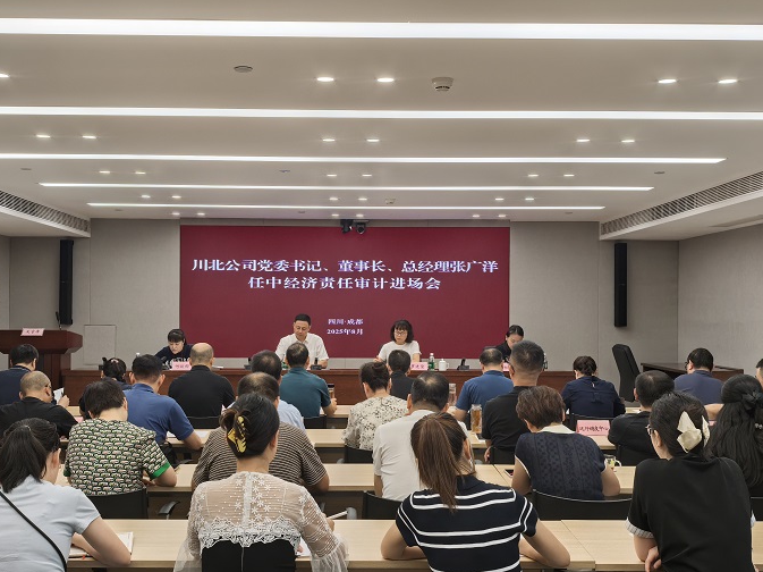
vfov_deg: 36.8
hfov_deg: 47.9
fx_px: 859
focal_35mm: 39
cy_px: 305
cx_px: 363
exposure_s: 1/100
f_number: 4
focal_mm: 6.98
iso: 250
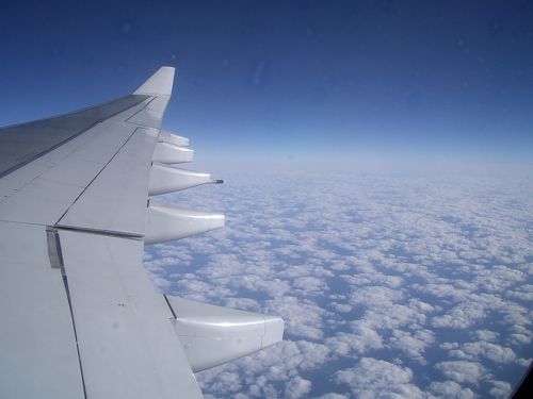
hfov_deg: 52.6
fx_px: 539
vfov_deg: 40.7
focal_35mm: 35
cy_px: 200
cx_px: 266
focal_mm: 5.8
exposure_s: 1/800
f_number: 4.3
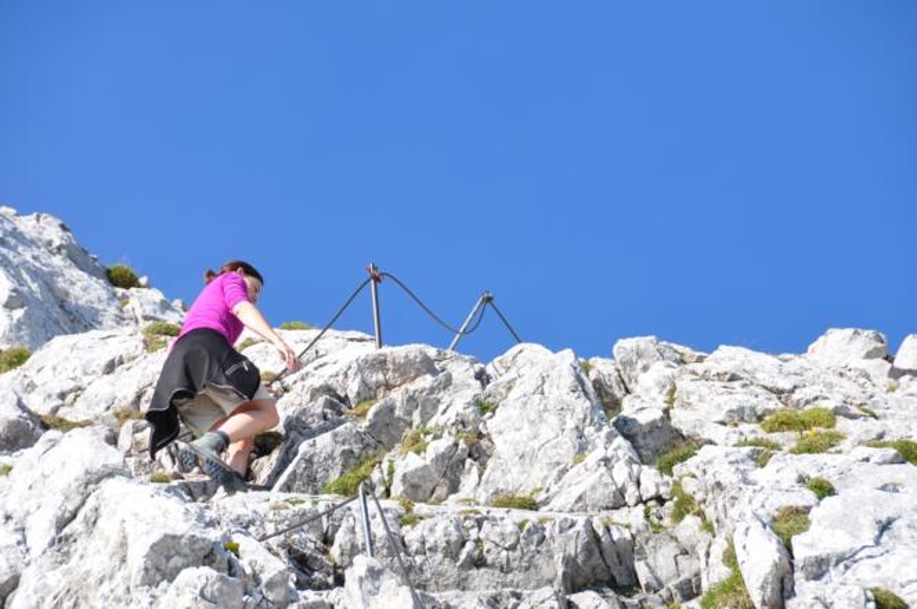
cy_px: 304
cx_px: 458
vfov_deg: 4.6
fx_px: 7630
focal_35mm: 300
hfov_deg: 6.9
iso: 200
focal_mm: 200
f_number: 10
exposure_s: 1/250
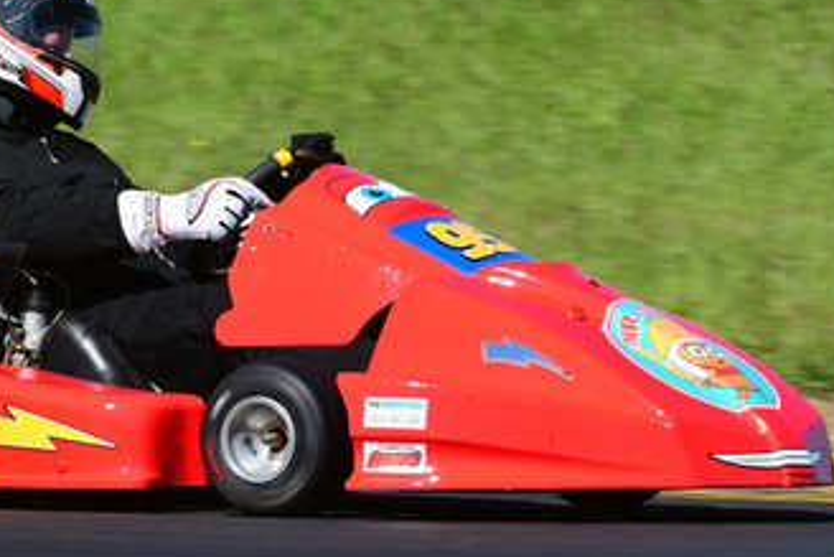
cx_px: 257
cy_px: 112
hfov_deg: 1.7
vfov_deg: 1.1
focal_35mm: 1243
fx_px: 28807
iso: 400
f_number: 11
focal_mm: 340
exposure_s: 1/640
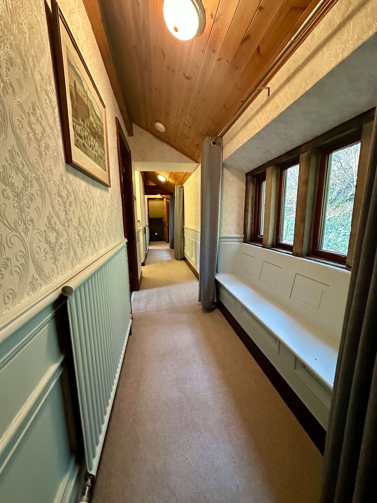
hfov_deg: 85.7
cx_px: 188
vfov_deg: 102.1
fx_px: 203
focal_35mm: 14
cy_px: 252
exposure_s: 1/50
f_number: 2.2
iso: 800
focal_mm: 2.22
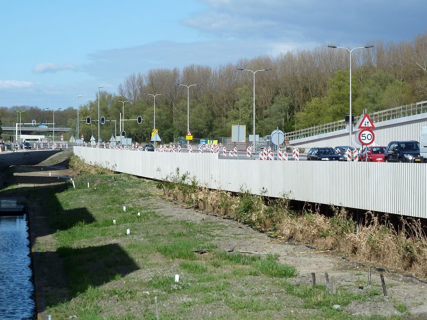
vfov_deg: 13.6
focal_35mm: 109
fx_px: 1344
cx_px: 178
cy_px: 154
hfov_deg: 18.0
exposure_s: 1/500
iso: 80
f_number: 4.3
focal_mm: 14.7
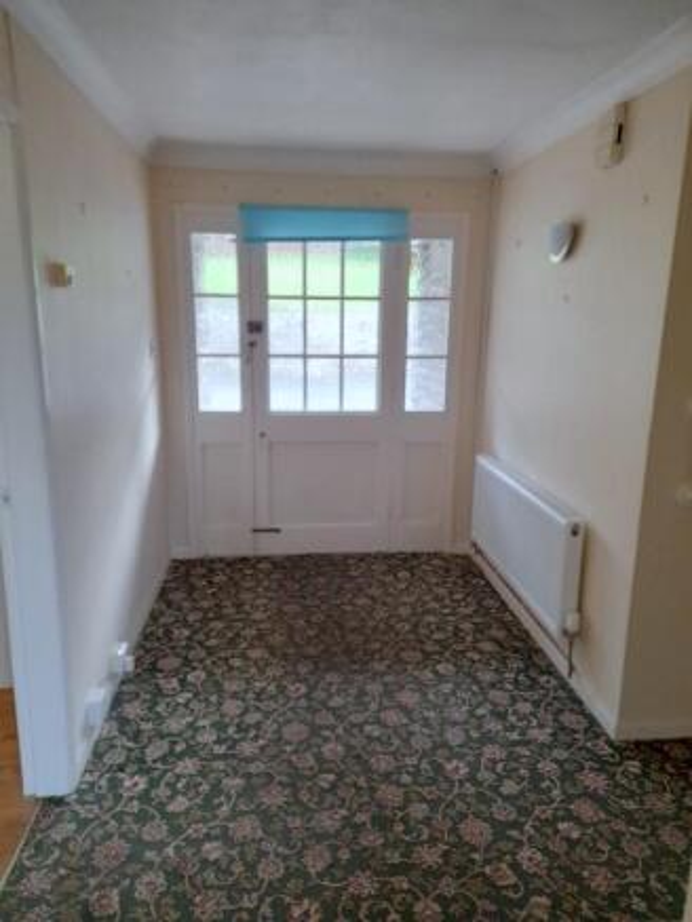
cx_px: 346
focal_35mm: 25
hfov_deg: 54.9
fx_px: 666
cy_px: 461
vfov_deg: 69.4
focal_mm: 4.6
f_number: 2
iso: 320
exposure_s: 1/50
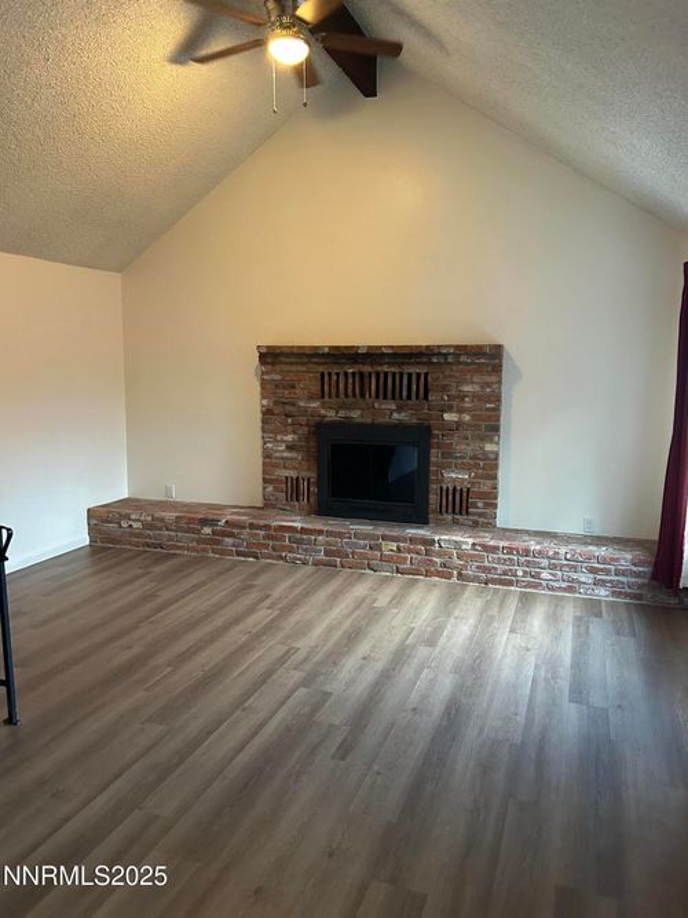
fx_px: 689
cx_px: 344
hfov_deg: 53.0
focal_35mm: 26
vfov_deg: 67.3
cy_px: 459
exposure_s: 1/60
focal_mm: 5.7
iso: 500
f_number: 1.5
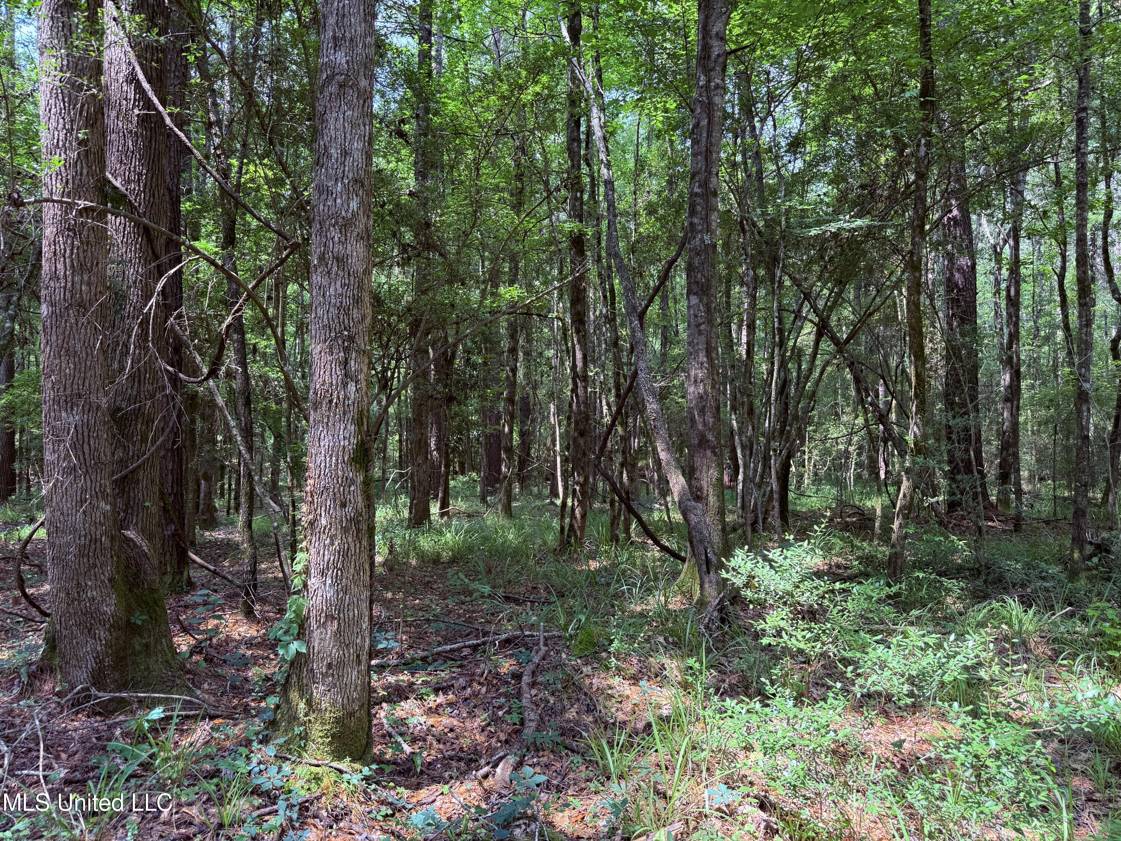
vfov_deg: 56.8
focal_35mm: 24
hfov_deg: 71.6
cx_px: 560
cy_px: 420
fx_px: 777
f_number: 1.78
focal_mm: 6.76
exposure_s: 1/224
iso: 64
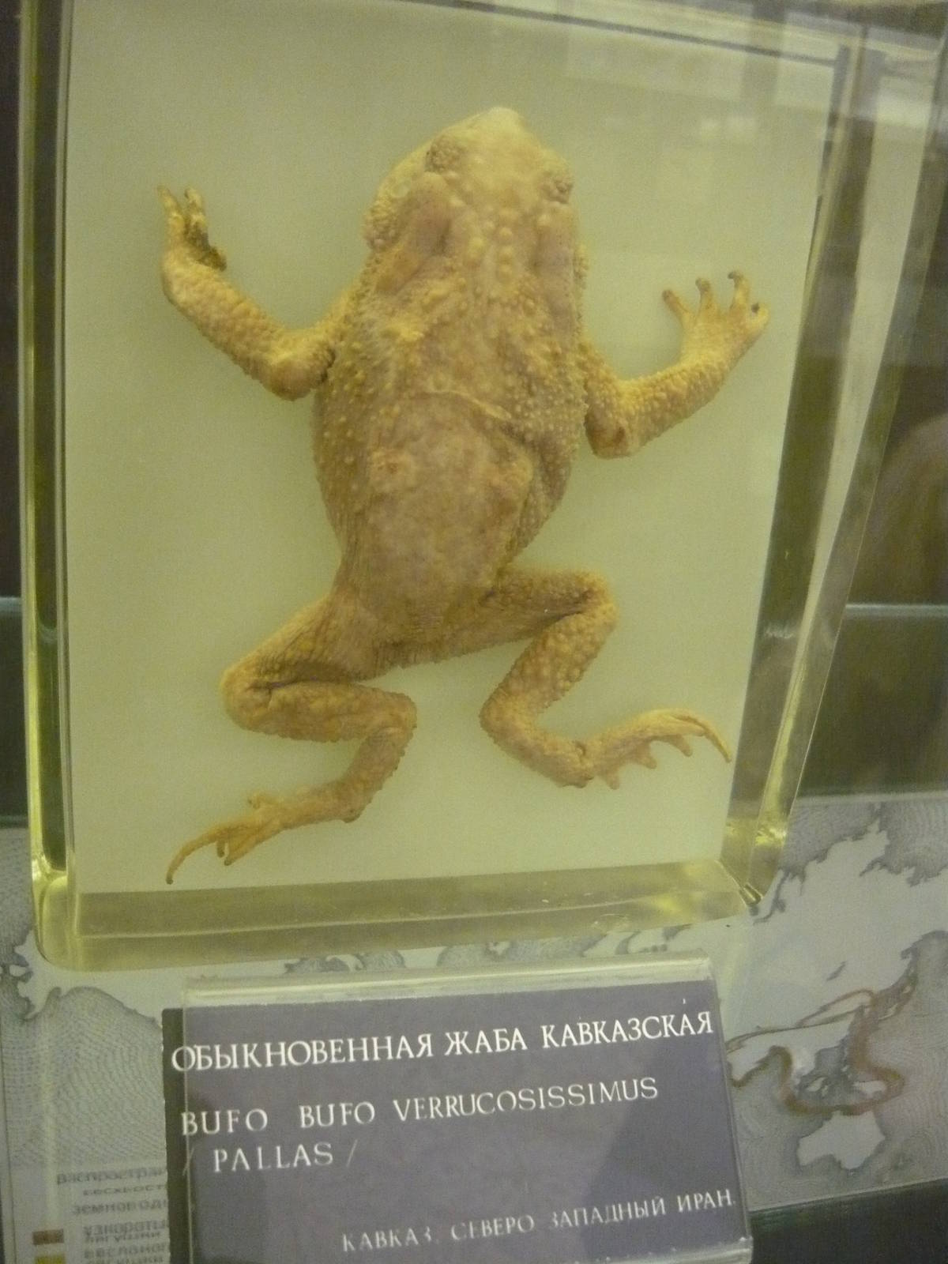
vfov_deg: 55.4
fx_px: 1205
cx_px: 474
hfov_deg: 42.9
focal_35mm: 33
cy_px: 632
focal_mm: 5.5
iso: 800
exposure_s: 1/30
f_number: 2.8
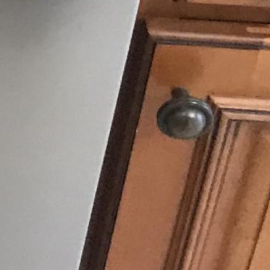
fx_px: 1756
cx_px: -486
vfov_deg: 8.7
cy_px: -50
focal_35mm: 199
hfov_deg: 7.8
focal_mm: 3.99
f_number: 1.8
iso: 80
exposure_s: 1/15
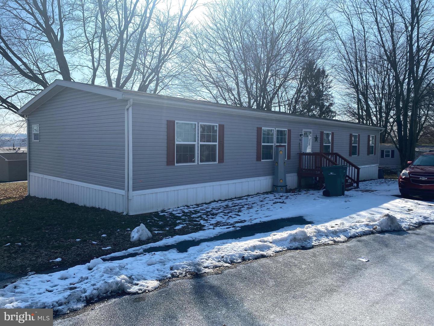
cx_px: 217
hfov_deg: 67.3
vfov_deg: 53.1
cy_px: 163
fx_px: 326
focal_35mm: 26
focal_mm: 4.25
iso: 32
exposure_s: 1/4274
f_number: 1.8
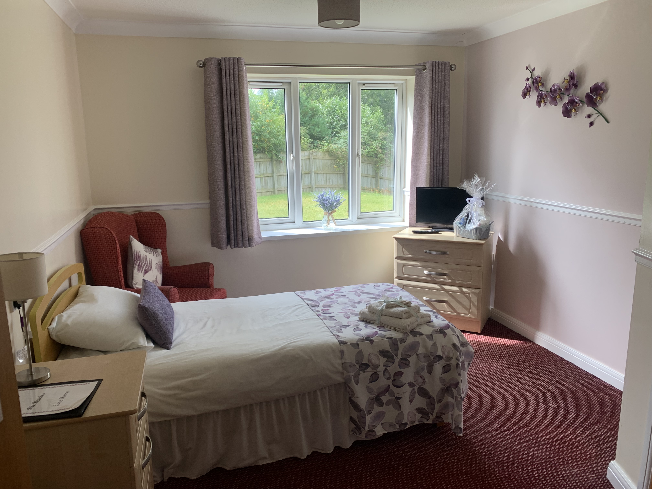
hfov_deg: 67.3
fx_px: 490
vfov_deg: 53.1
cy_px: 244
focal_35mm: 26
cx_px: 326
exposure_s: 1/127
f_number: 1.8
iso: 25
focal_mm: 4.25
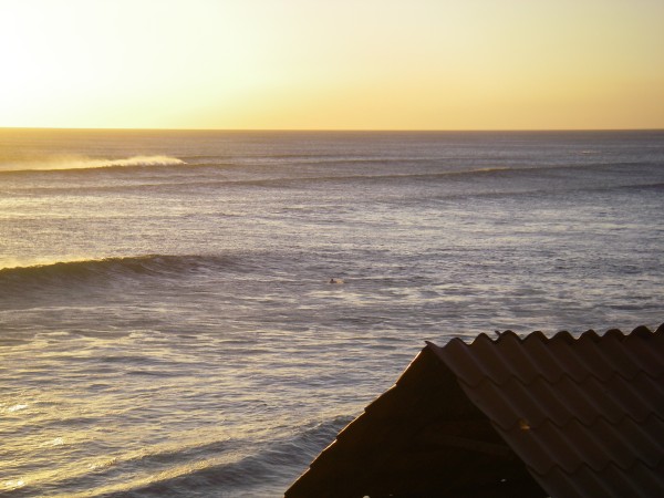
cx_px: 332
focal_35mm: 97
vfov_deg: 15.2
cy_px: 249
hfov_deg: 20.2
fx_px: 1861
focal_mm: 16
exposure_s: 1/250
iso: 64
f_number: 3.9
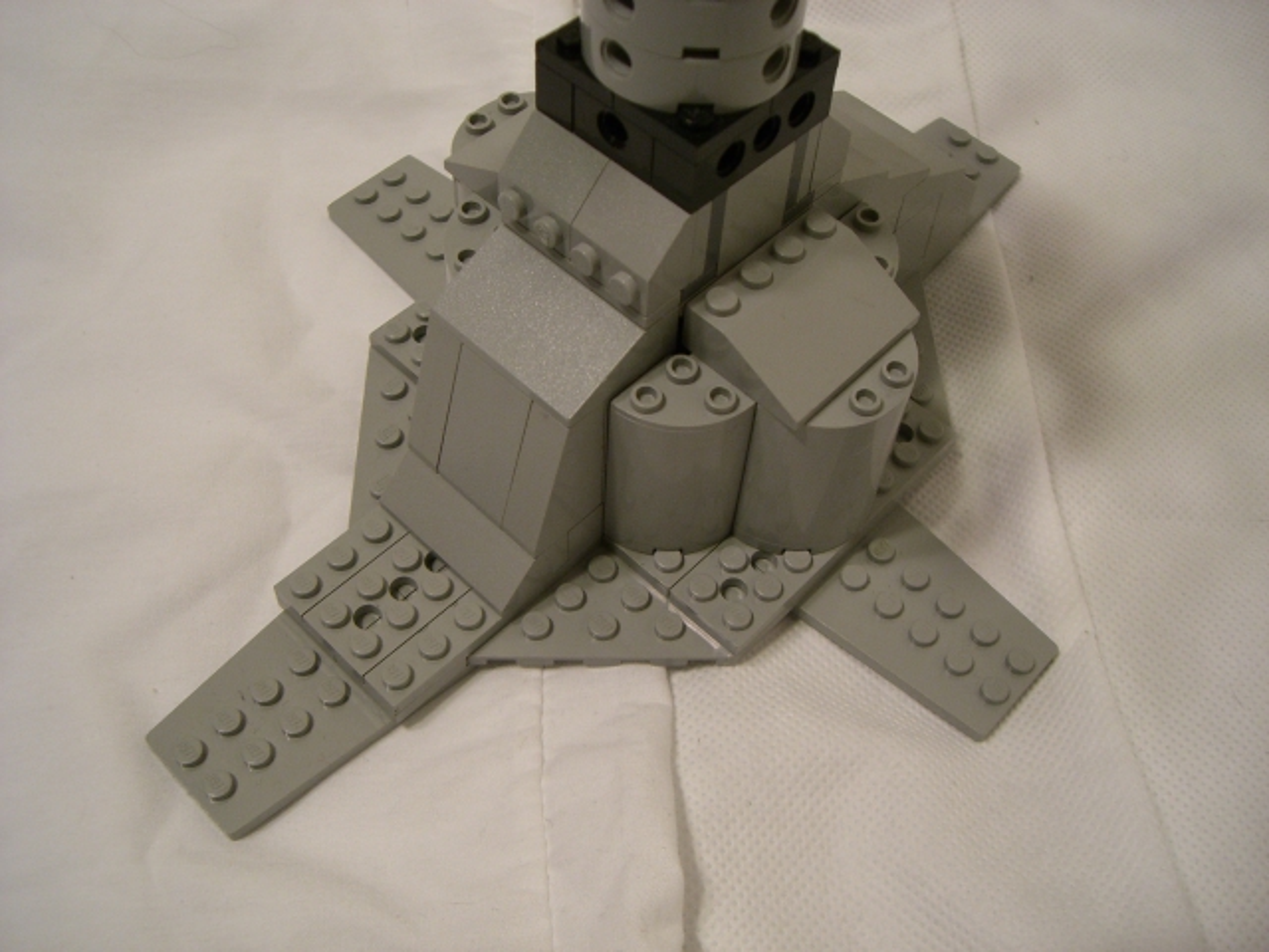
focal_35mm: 38
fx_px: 1393
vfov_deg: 37.7
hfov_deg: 49.0
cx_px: 634
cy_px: 476
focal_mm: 6.2
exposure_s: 1/25
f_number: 2.7
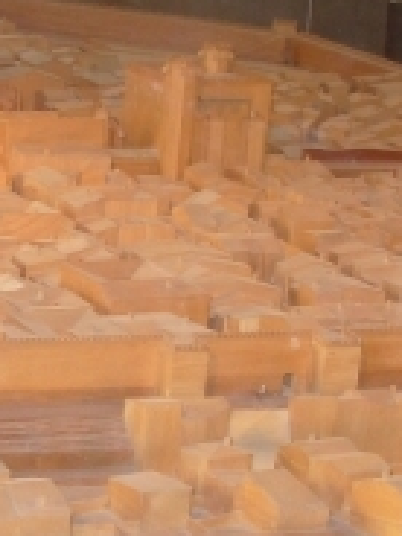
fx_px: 1920
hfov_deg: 11.8
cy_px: 268
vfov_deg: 15.9
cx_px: 6
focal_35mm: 124
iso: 50
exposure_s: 1/32
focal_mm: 6.3
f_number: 2.9
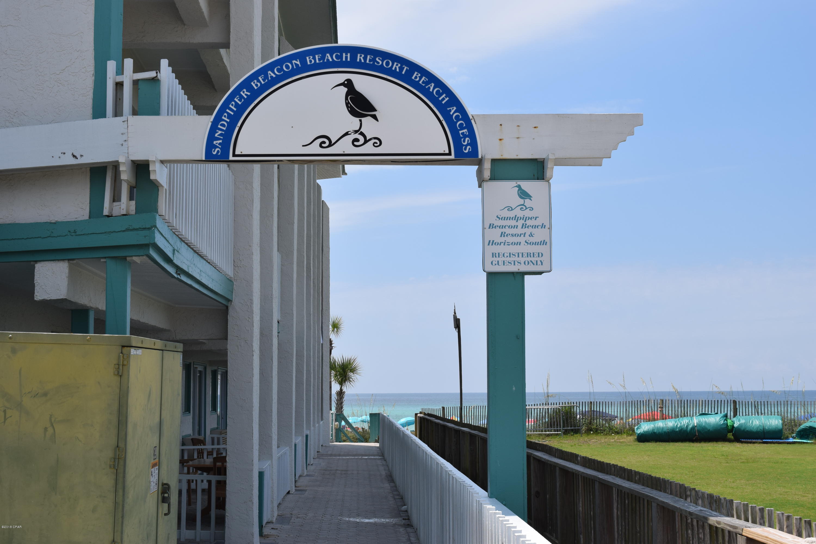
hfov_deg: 37.9
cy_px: 272
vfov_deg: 25.8
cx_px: 408
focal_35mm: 52
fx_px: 1190
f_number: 11
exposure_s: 1/500
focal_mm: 35
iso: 200
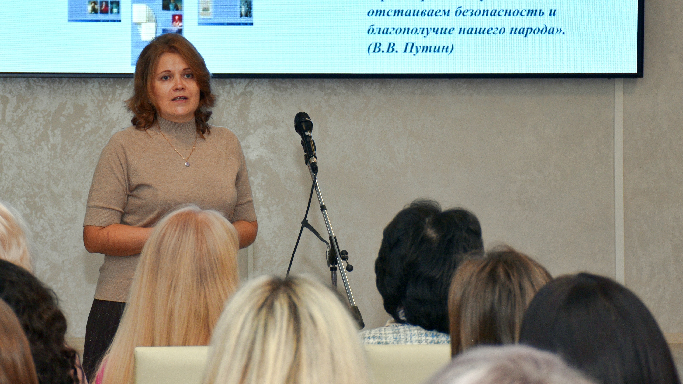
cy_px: 117
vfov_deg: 8.4
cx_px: 253
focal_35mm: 145
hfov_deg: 14.8
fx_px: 2626
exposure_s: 1/125
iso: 400
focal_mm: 60
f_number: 5.6
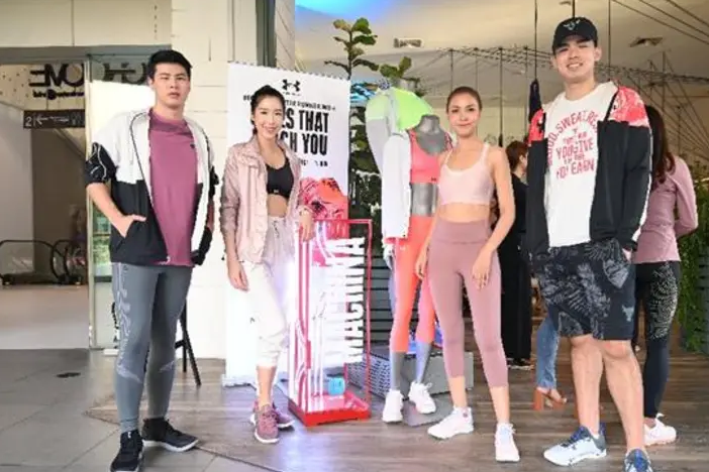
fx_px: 602
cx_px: 374
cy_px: 257
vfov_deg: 42.8
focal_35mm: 31
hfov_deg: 61.0
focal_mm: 27.5
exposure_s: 1/100
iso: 800
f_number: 4
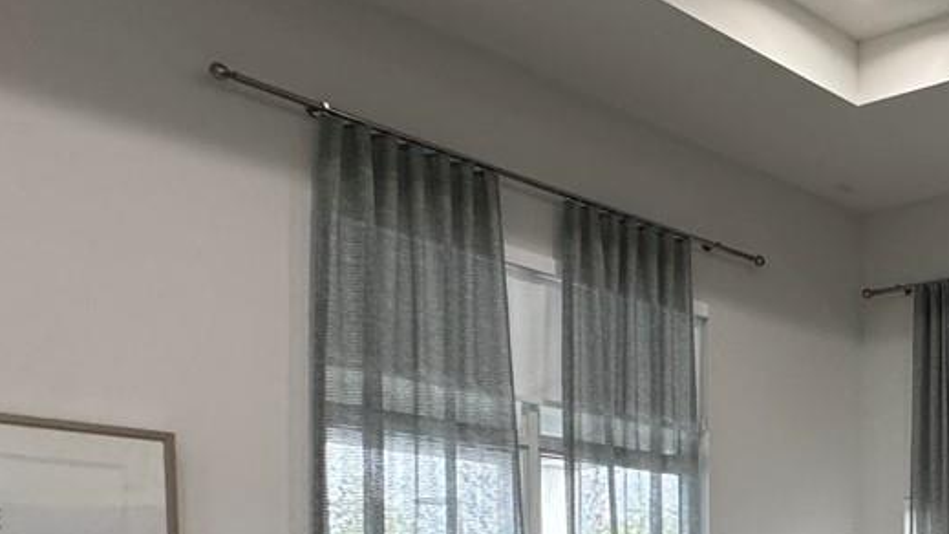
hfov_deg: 33.5
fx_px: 1183
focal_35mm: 47
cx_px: 1196
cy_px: 708
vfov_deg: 22.5
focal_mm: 2.22
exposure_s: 1/120
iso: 320
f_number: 2.2
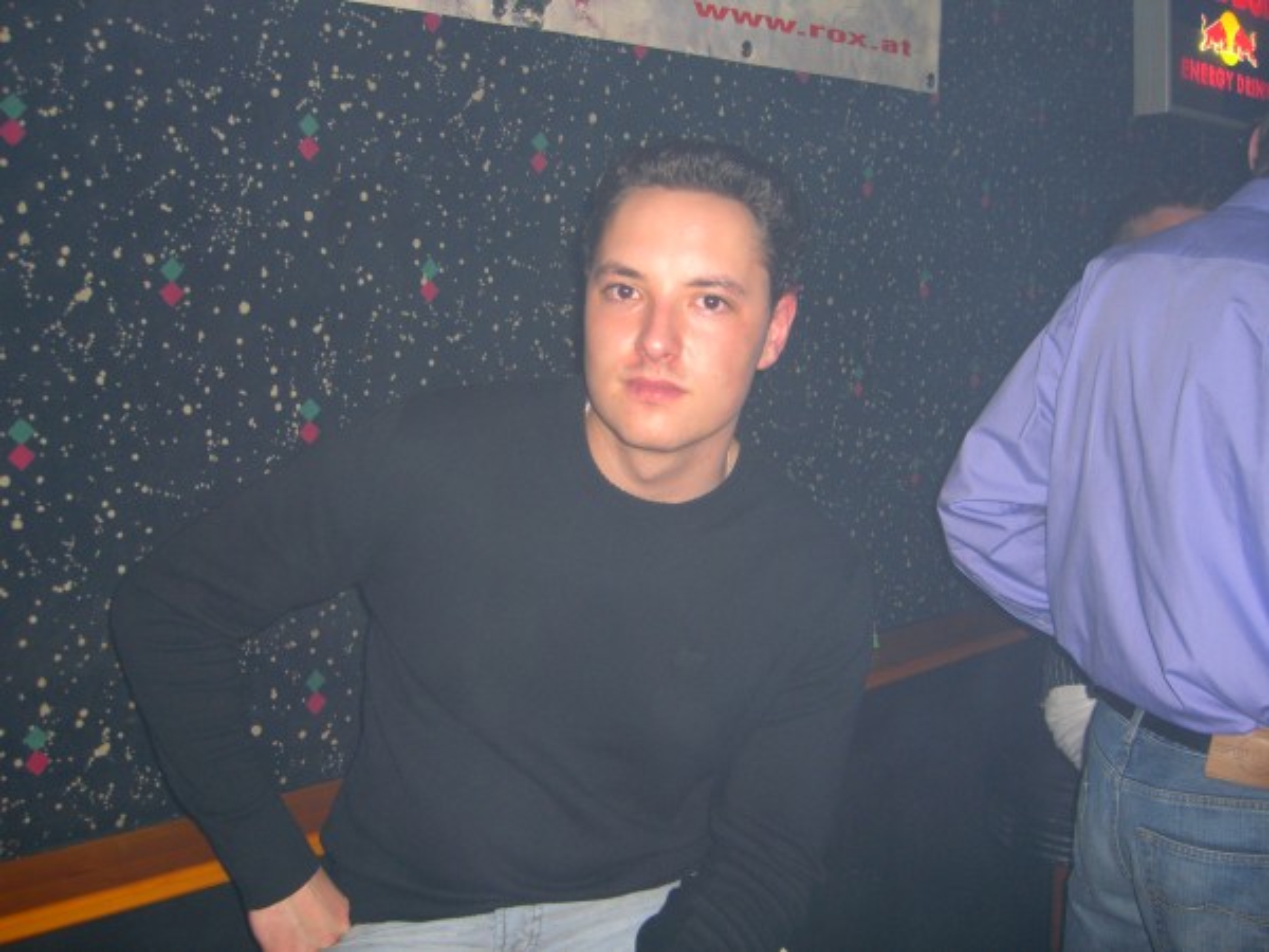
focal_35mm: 38
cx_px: 634
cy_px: 476
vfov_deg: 37.7
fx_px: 1393
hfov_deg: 49.0
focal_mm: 7.9
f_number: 2.8
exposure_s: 1/60
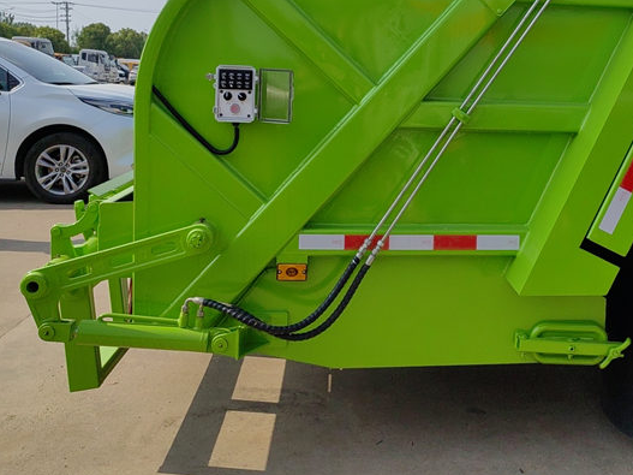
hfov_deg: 44.7
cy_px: 119
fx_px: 750
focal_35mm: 41
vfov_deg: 34.4
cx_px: 449
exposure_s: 1/4505
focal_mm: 5.52
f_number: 1.9
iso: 50
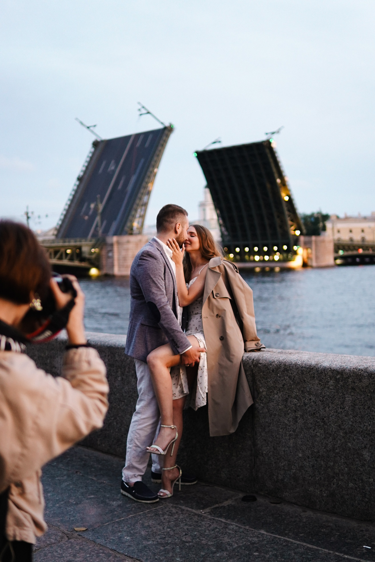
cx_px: 188
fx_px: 703
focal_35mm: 45
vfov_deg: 43.6
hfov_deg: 29.9
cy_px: 281
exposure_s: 1/500
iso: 1250
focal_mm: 30
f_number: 1.4
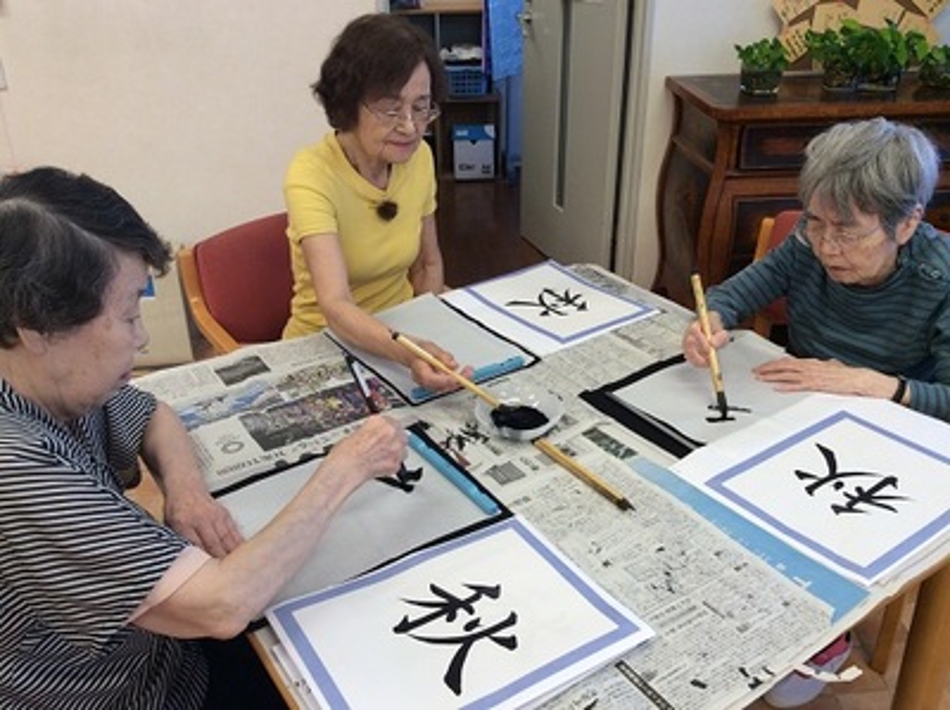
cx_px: 475
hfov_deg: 56.9
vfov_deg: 44.1
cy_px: 355
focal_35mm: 32
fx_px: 877
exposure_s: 1/30
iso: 40
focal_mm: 3.3
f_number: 2.4
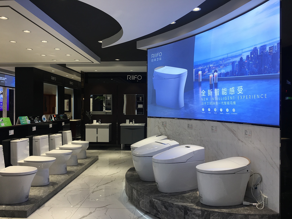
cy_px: 110
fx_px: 245
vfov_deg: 48.2
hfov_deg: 61.7
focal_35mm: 29
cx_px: 146
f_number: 2.2
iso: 25
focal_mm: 4.15
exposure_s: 1/107
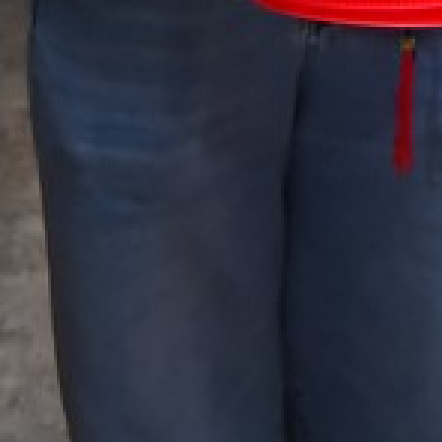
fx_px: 3077
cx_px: 481
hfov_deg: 8.2
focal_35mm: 213
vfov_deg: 7.6
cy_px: -656
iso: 1600
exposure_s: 1/125
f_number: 4.5
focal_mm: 38
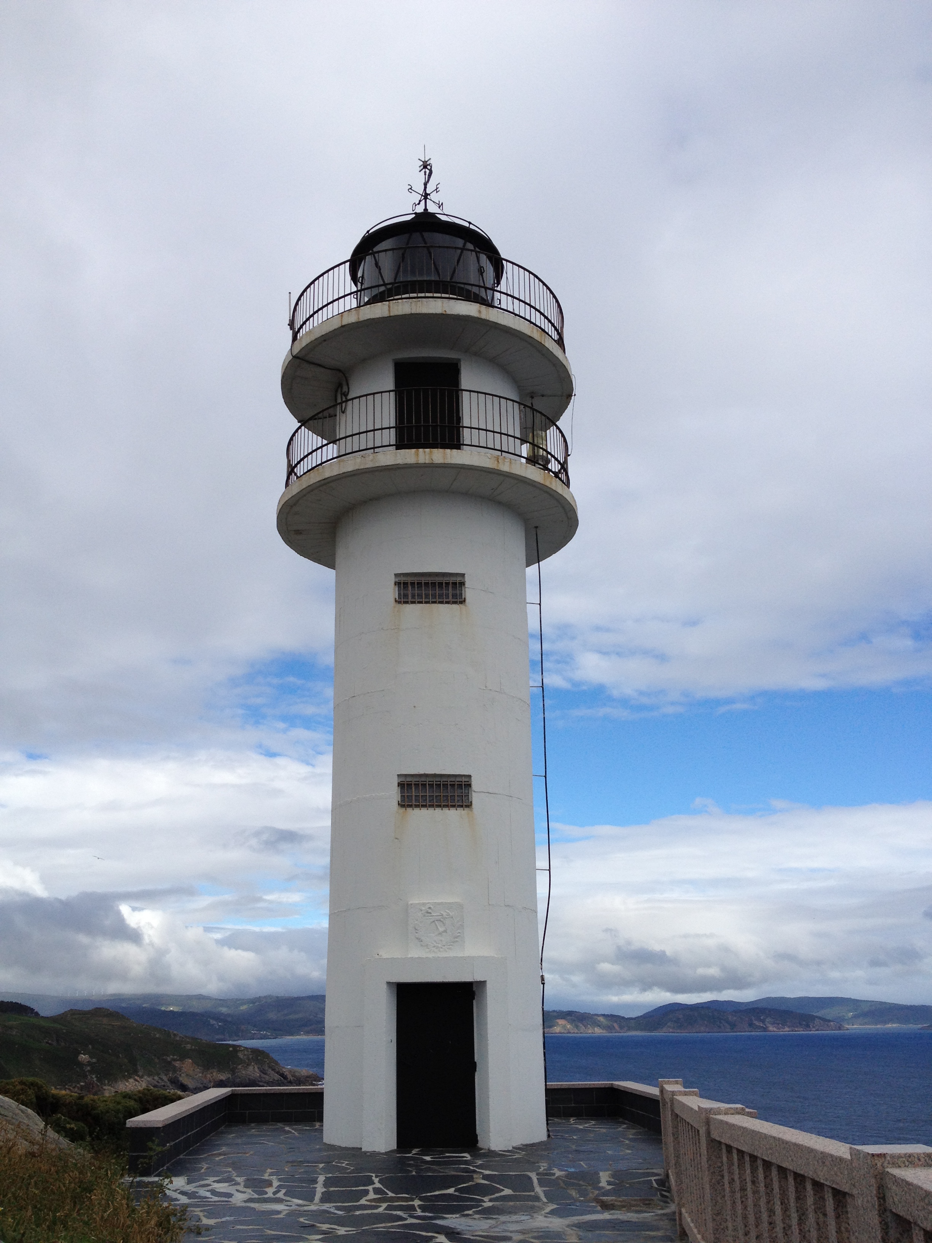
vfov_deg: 52.6
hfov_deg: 40.7
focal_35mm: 35
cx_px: 466
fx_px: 1256
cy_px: 622
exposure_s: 1/2513
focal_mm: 4.28
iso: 64
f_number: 2.4
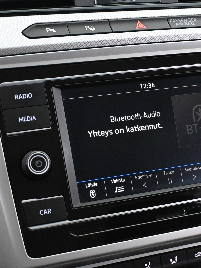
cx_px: 135
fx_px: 612
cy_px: 134
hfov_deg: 18.6
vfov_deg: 24.7
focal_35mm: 79
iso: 9000
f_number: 5.3
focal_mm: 36
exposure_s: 1/60
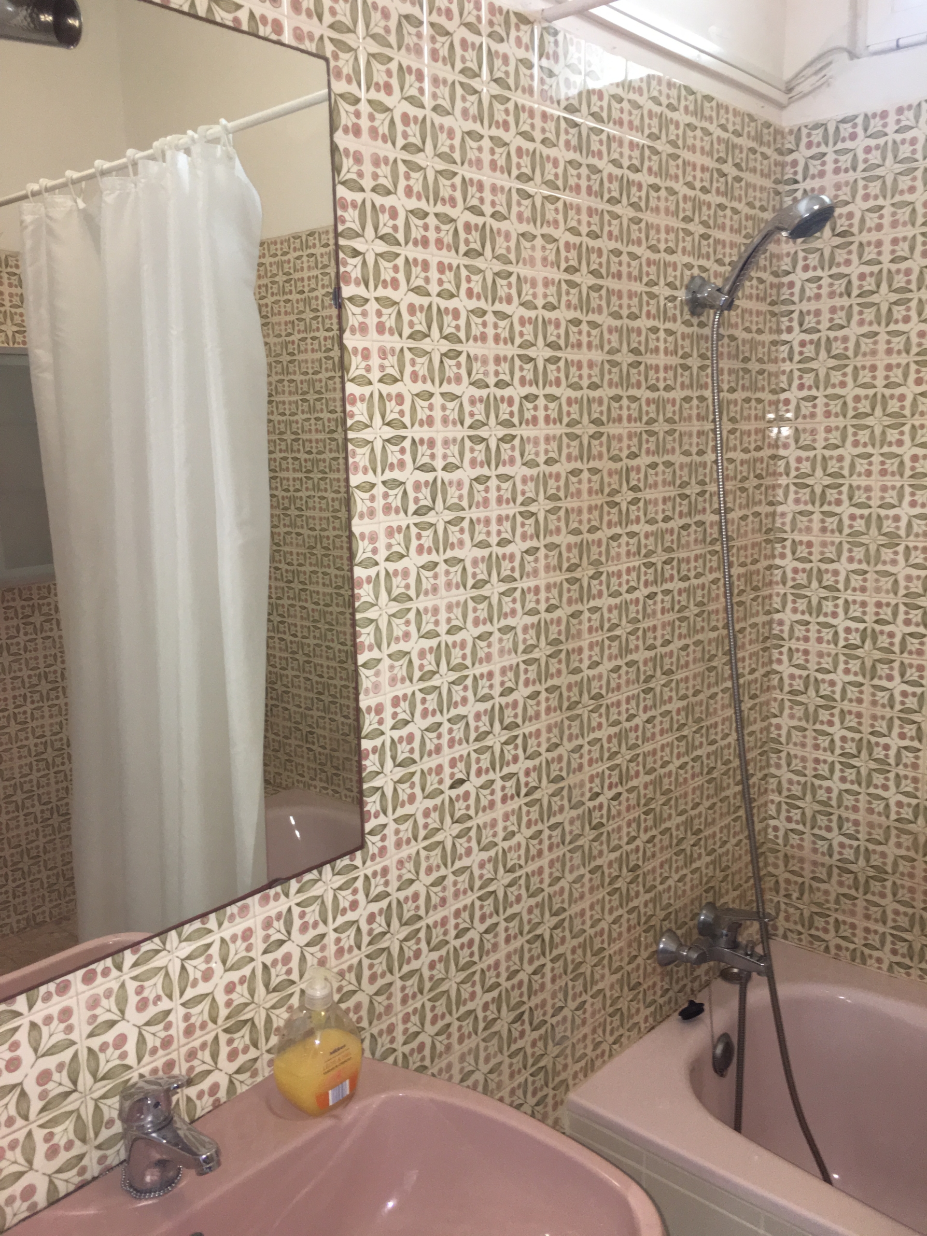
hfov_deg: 48.2
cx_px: 464
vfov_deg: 61.7
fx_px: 1035
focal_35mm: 29
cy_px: 618
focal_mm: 4.15
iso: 80
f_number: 2.2
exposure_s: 1/17
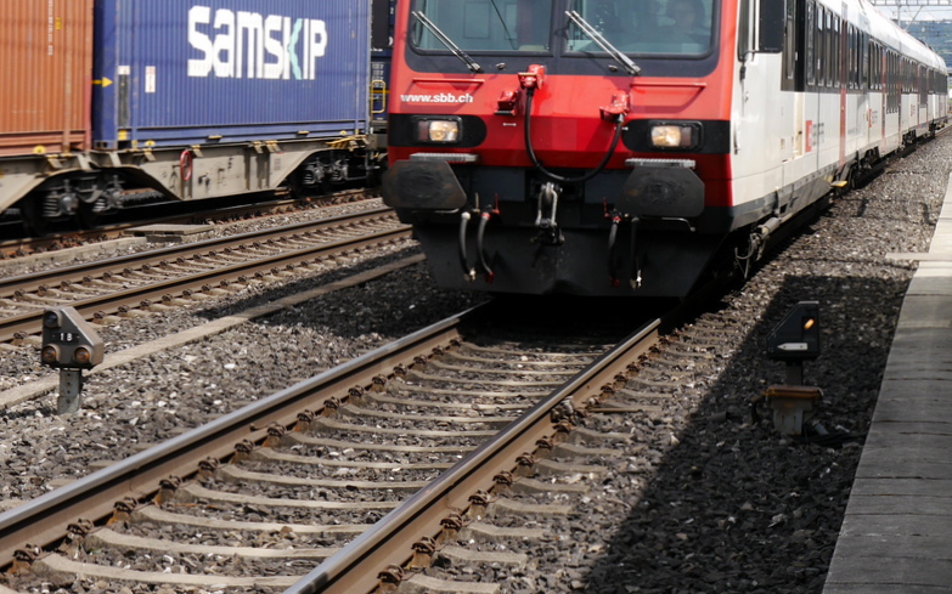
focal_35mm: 91
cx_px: 473
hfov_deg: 22.8
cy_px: 56
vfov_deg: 14.2
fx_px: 2360
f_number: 8
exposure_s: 1/200
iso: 160
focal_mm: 28
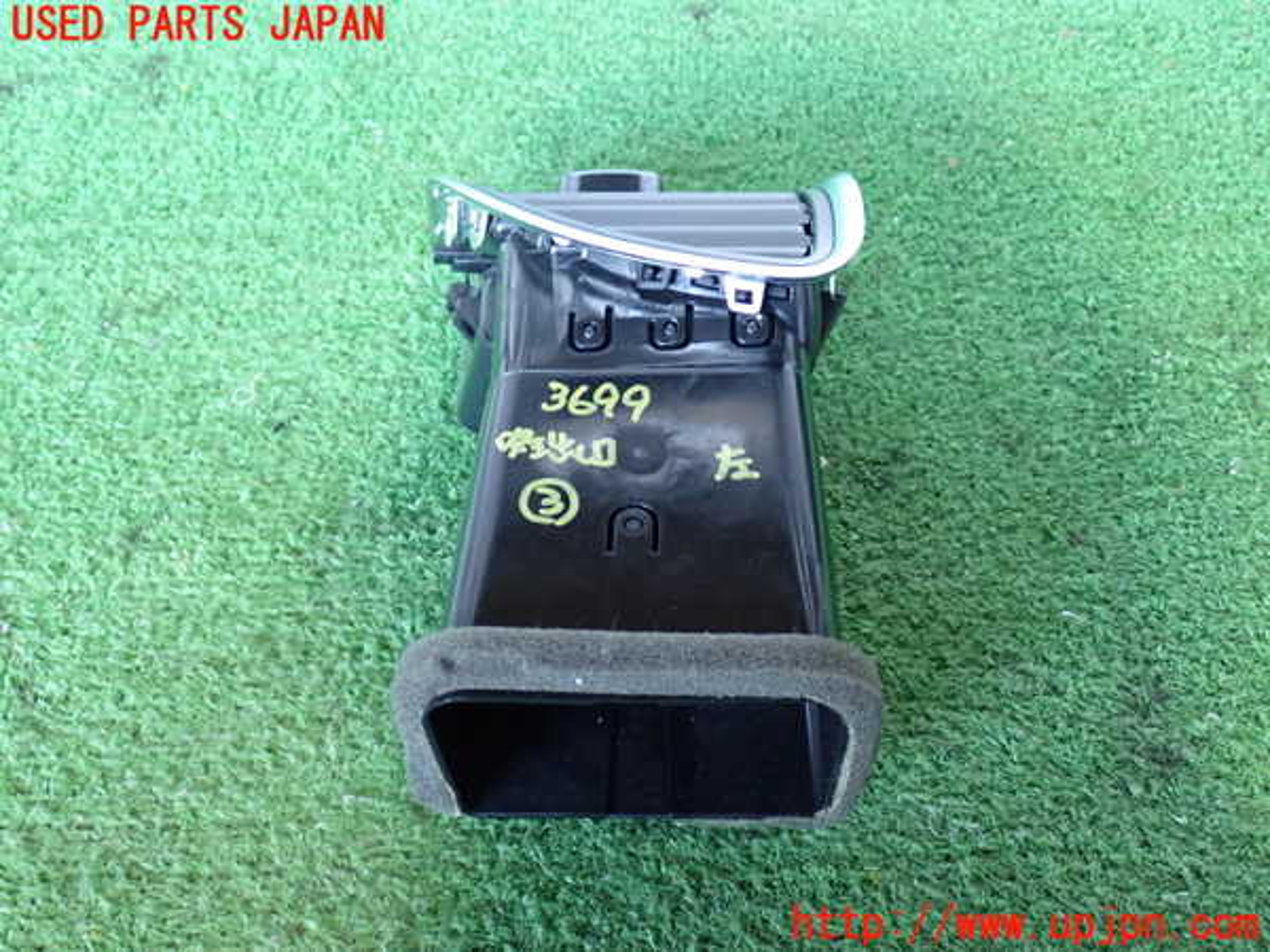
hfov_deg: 51.4
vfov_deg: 39.7
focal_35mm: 36
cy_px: 476
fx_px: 1321
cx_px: 635
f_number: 2.5
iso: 640
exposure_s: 1/40
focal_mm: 6.37
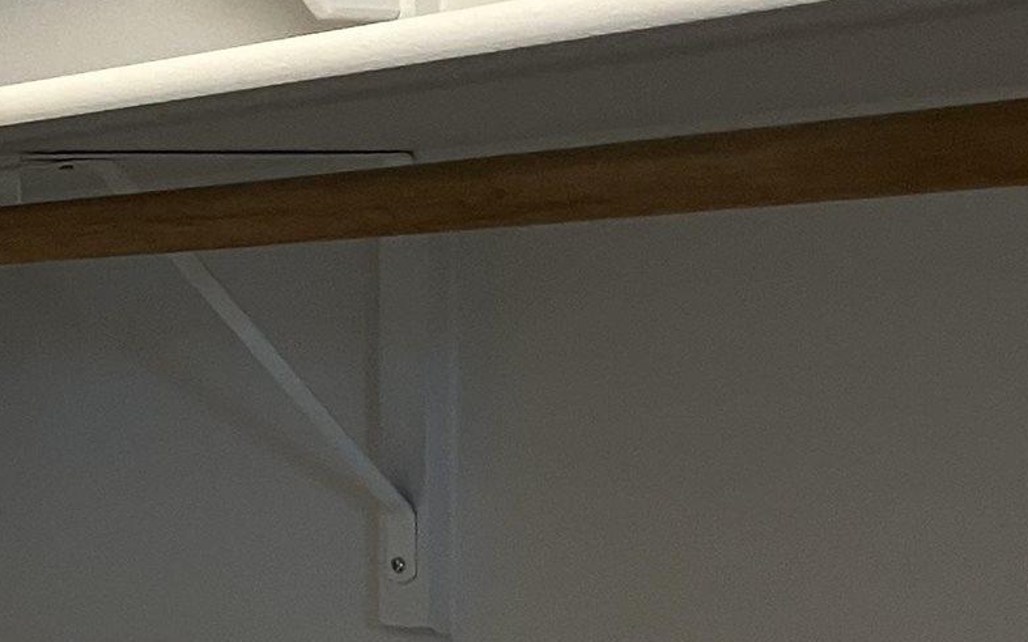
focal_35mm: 116
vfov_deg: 11.2
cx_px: -543
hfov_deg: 16.3
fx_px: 3249
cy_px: 509
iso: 125
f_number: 1.8
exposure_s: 1/60
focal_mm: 3.99
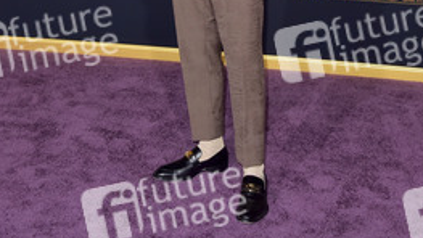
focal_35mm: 70
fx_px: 785
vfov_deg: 16.6
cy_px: -35
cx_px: 212
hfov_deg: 30.1
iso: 640
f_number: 7.1
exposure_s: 1/250
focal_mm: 44
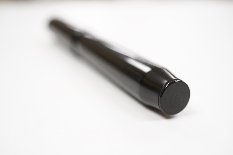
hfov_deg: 43.6
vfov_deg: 29.9
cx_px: 116
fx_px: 291
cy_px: 78
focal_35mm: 45
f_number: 8
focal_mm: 30
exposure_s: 1/200
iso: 2500
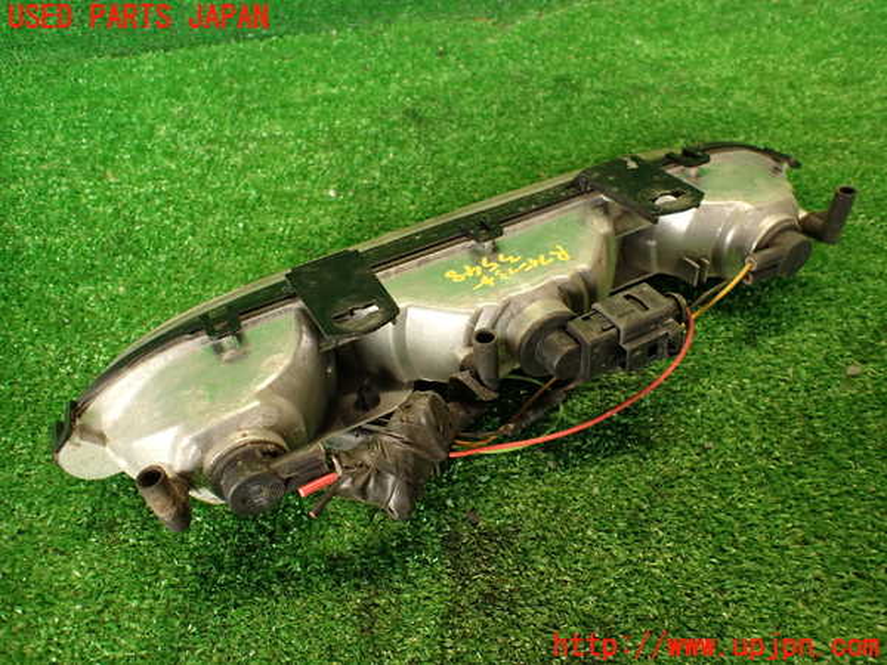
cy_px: 332
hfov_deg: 69.4
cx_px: 444
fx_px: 641
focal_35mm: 25
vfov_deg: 54.9
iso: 200
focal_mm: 4.5
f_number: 2
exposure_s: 1/30
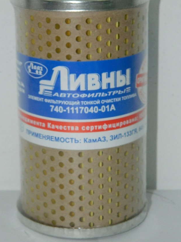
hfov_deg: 11.8
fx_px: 878
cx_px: 85
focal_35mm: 126
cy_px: 107
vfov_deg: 15.6
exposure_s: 1/60
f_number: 4.5
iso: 200
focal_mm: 18.6
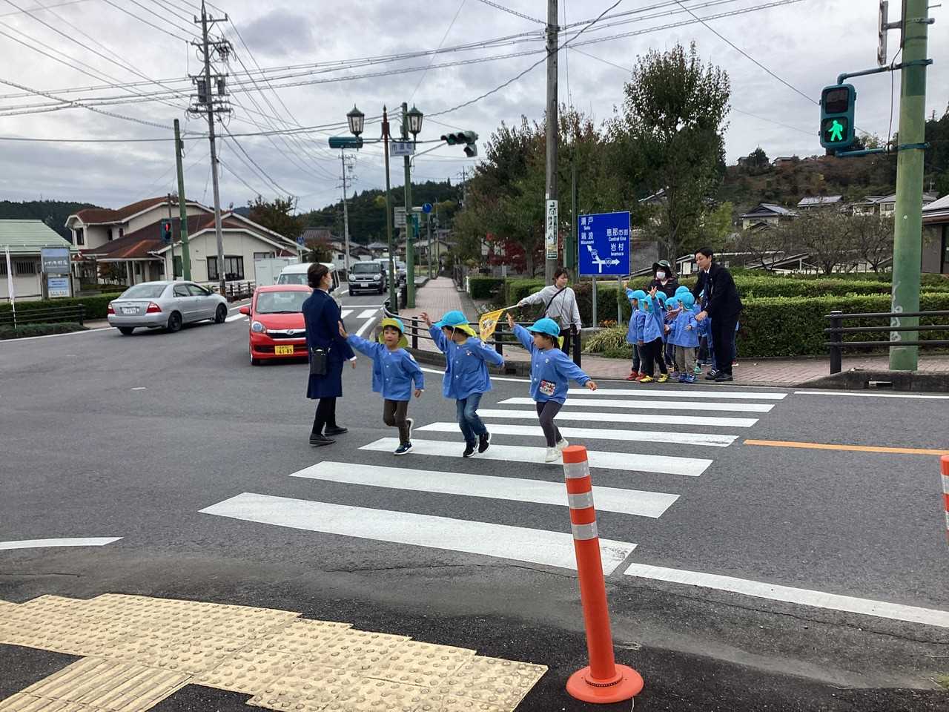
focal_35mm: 31
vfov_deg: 45.4
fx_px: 850
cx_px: 474
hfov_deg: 58.4
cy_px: 356
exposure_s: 1/445
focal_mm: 3.3
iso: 25
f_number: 2.4
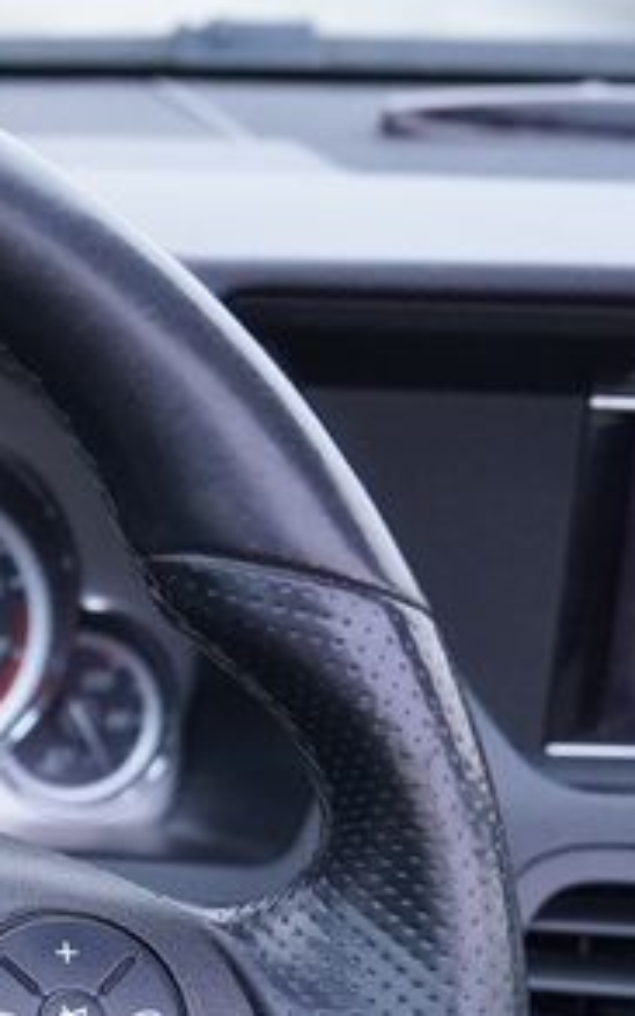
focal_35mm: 107
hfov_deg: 11.2
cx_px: -569
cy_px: 1122
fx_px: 2964
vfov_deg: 18.7
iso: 6400
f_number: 4
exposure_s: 1/160
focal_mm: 30
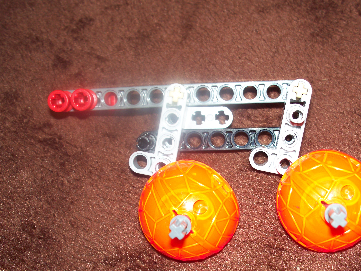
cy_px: 173
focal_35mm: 50
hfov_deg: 38.0
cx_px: 225
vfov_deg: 29.0
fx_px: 521
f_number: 2.8
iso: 80
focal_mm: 7.54
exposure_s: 1/30
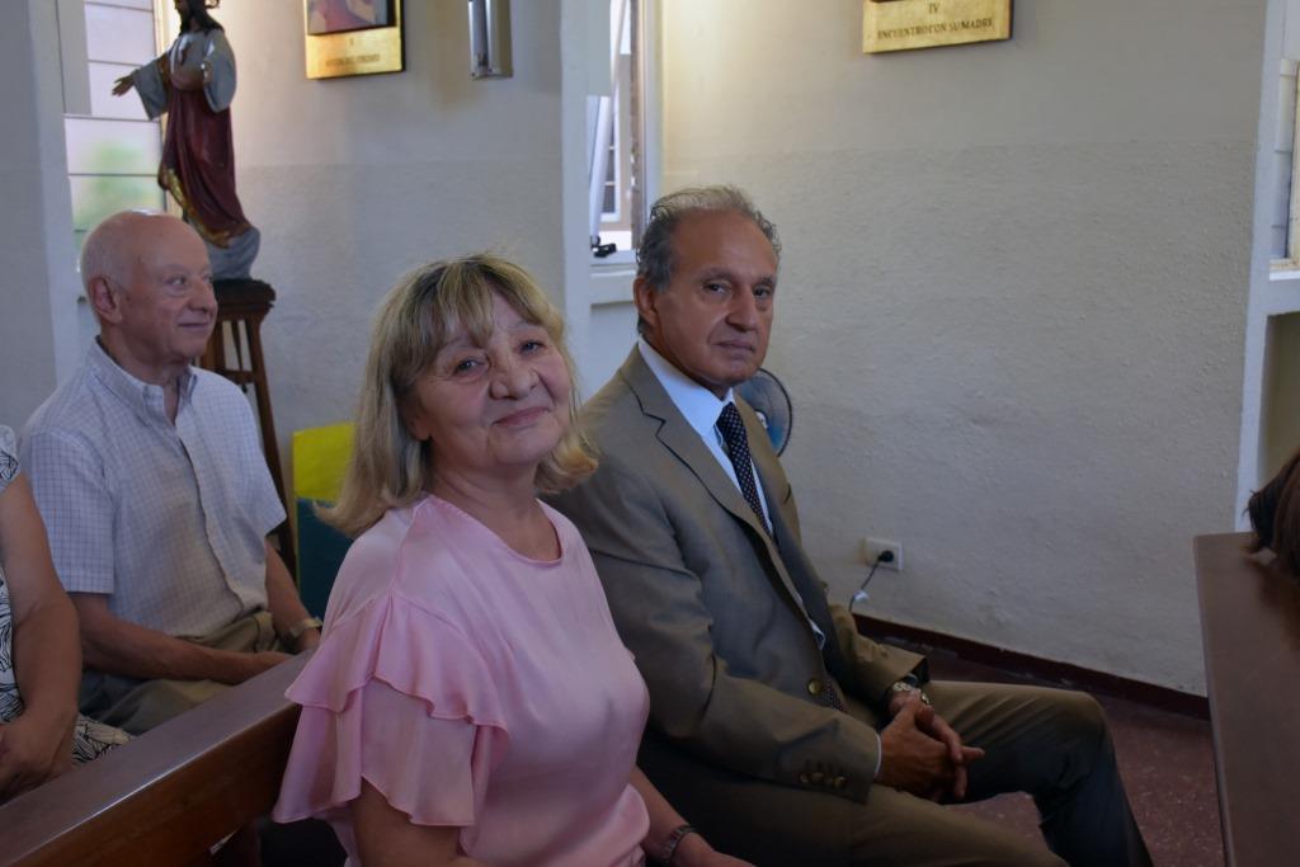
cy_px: 434
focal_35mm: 39
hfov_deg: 49.5
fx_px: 1408
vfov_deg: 34.2
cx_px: 650
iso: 1600
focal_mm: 26
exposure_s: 1/160
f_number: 6.3
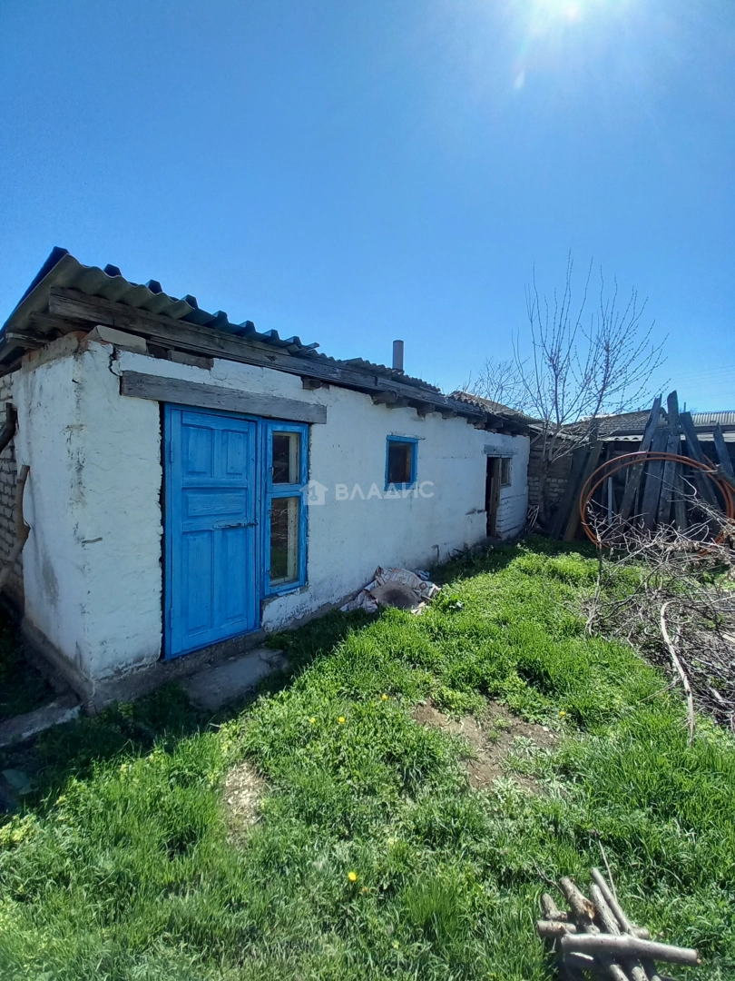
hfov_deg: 89.9
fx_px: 368
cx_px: 368
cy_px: 490
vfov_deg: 106.2
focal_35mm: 13
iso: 50
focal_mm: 1.13
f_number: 2.2
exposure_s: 1/825
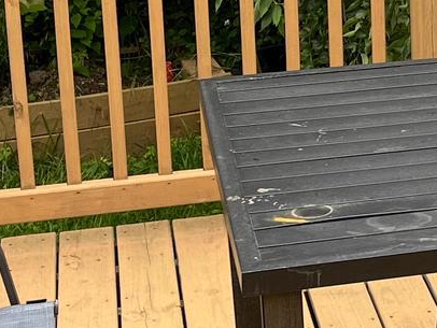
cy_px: -37
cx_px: 607
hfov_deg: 14.3
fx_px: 1655
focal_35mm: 131
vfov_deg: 11.2
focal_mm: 5.1
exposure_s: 1/639
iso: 50
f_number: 1.6
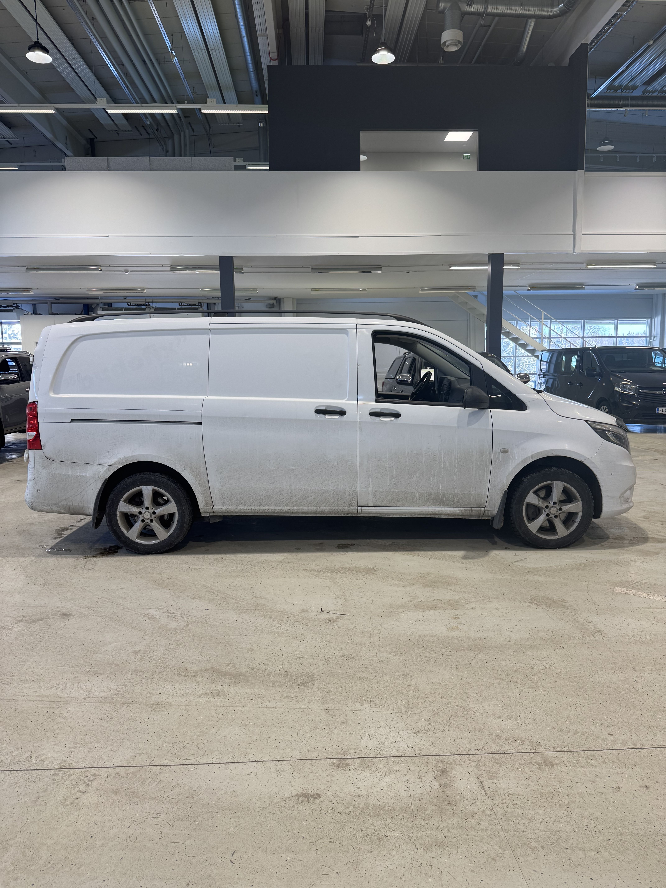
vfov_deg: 71.6
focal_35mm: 24
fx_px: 616
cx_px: 333
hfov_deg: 56.8
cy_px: 444
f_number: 1.78
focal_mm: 6.76
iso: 64
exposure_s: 1/100
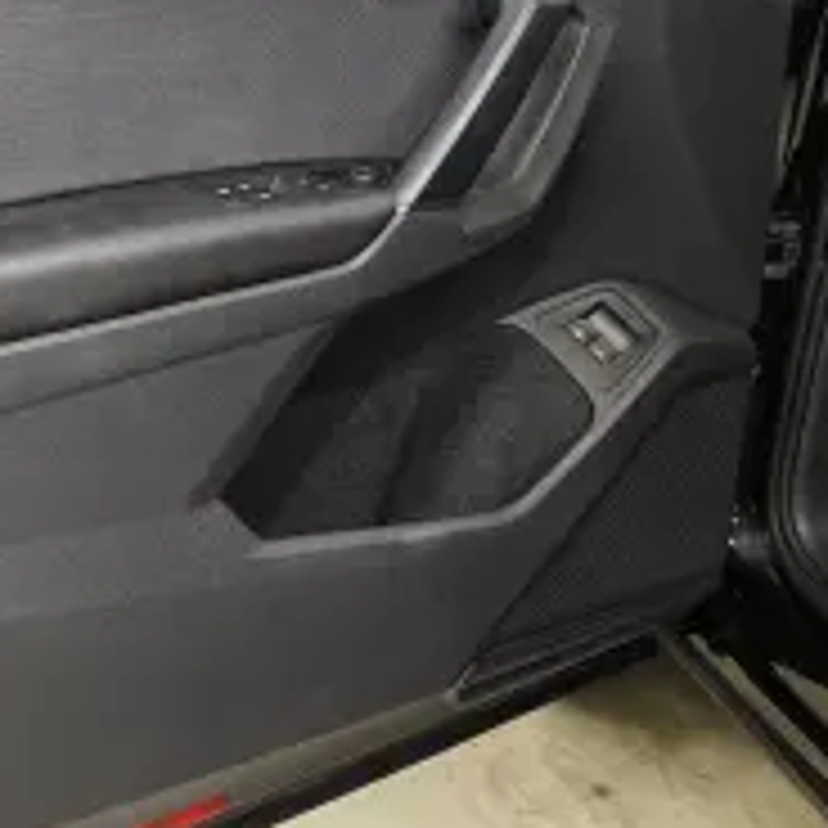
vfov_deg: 37.0
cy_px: 256
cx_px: 171
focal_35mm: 45
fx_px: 1218
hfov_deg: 36.3
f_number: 1.6
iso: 400
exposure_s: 1/50
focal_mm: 5.4
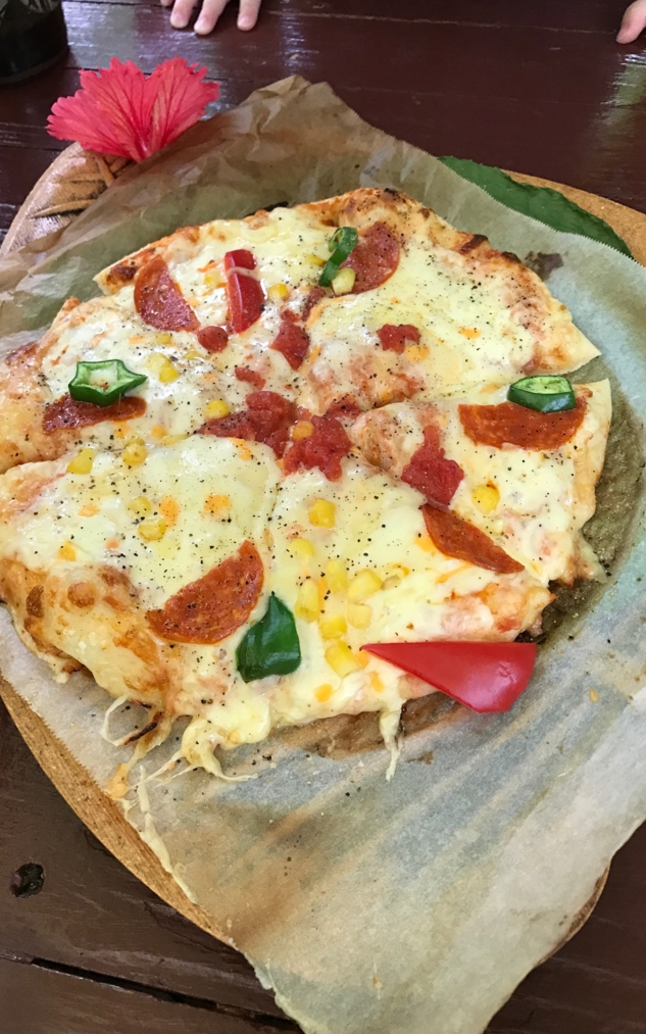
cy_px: 518
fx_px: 845
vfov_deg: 62.9
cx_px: 306
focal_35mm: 30
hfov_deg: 41.8
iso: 32
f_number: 1.8
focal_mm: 3.99
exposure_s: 1/30
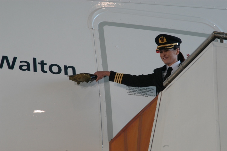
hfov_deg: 9.8
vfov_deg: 6.5
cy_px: 76
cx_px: 114
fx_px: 1323
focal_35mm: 210
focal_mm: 140
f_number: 10
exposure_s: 1/125
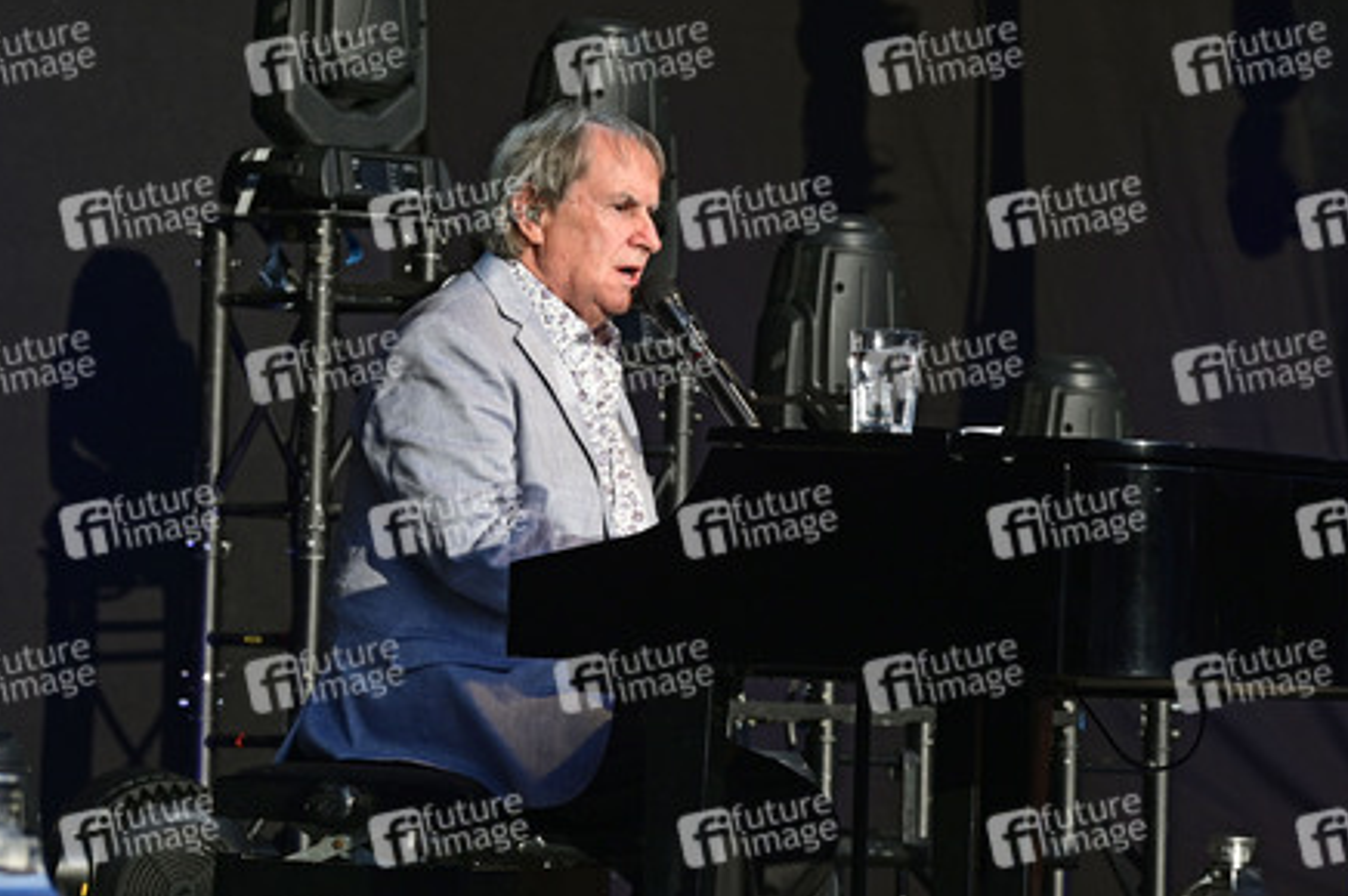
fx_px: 7745
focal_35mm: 207
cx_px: 676
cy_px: 445
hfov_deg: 9.9
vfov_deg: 6.6
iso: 320
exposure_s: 1/400
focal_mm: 200
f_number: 9
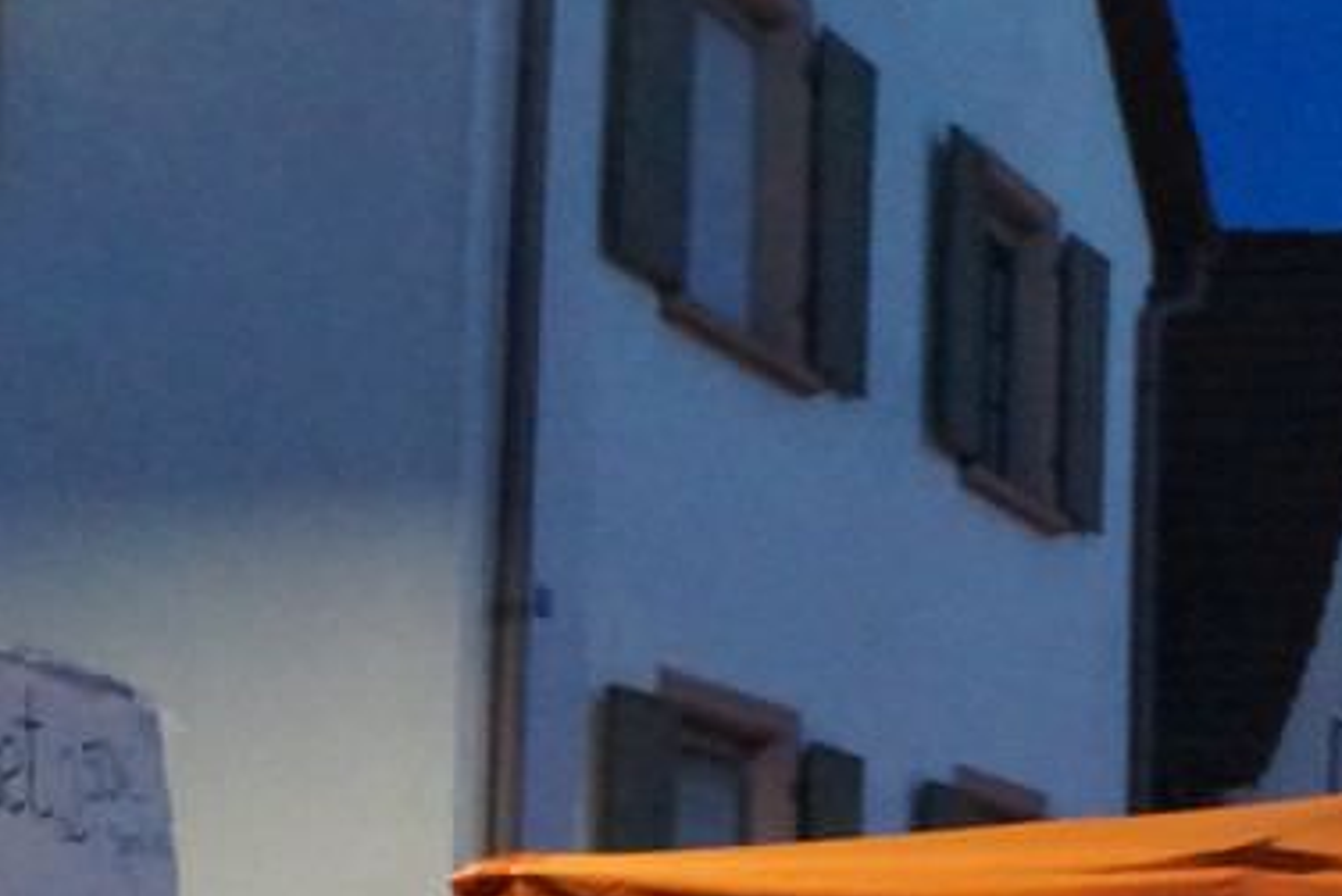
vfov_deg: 13.2
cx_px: 2738
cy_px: 944
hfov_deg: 15.6
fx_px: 3804
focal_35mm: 102
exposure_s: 1/40
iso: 3200
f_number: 3.5
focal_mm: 16
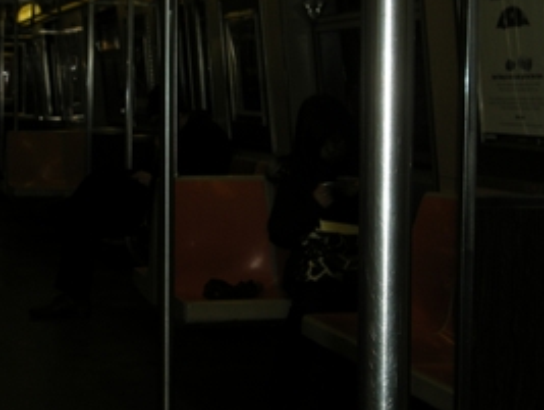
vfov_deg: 17.8
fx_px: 1306
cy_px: 131
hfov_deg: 23.4
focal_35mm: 83
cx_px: 179
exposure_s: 1/60
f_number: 2.8
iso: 64
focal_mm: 7.9
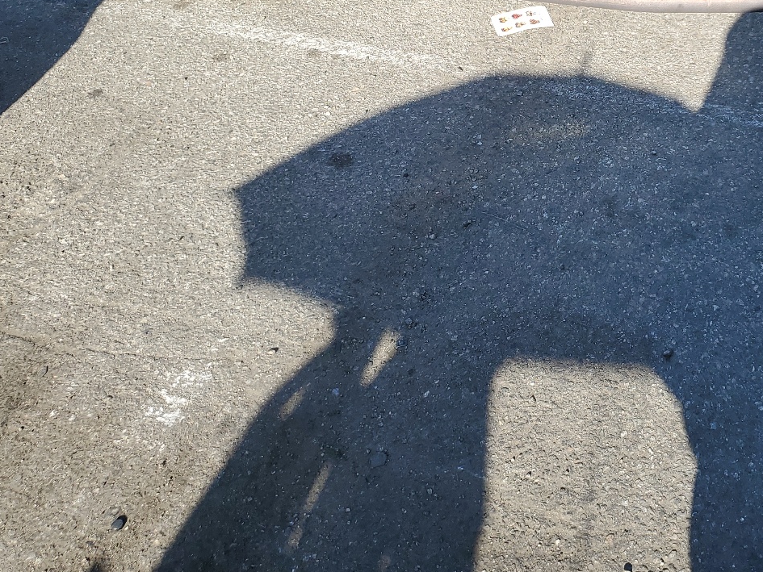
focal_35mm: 44
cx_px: 618
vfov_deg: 31.9
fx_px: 970
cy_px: 106
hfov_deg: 41.0
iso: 50
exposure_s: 1/1111
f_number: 1.5
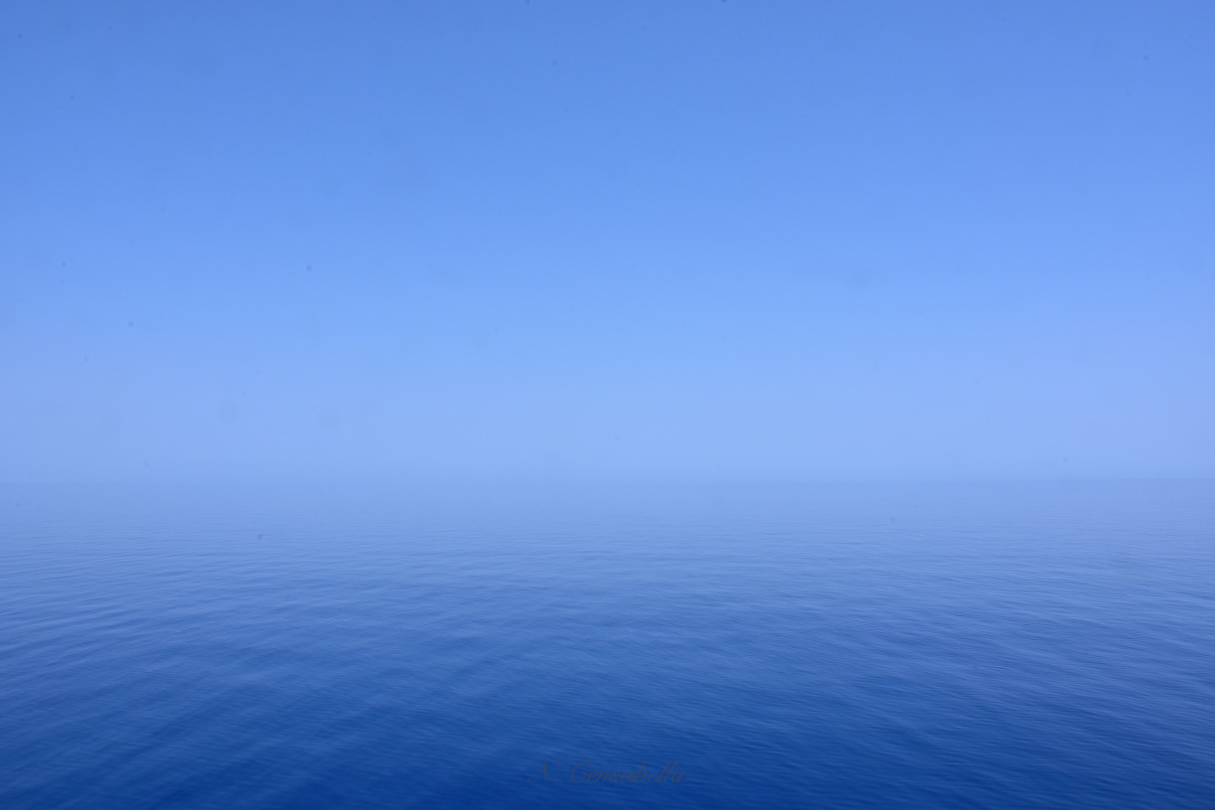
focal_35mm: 27
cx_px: 608
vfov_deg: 47.9
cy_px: 405
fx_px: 911
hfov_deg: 67.4
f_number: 22
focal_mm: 18
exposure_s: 1/60
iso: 100
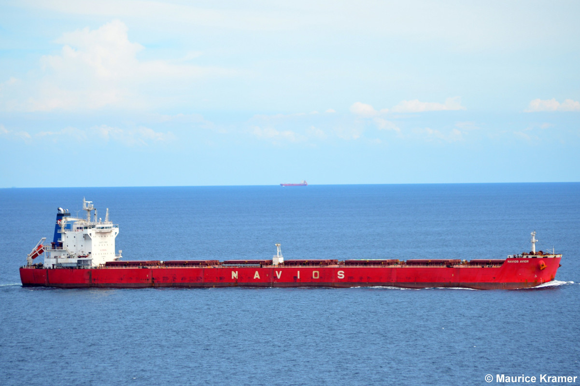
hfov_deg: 11.2
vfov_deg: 7.5
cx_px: 290
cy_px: 193
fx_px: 2947
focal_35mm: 183
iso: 100
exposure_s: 1/500
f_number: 5.6
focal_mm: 122
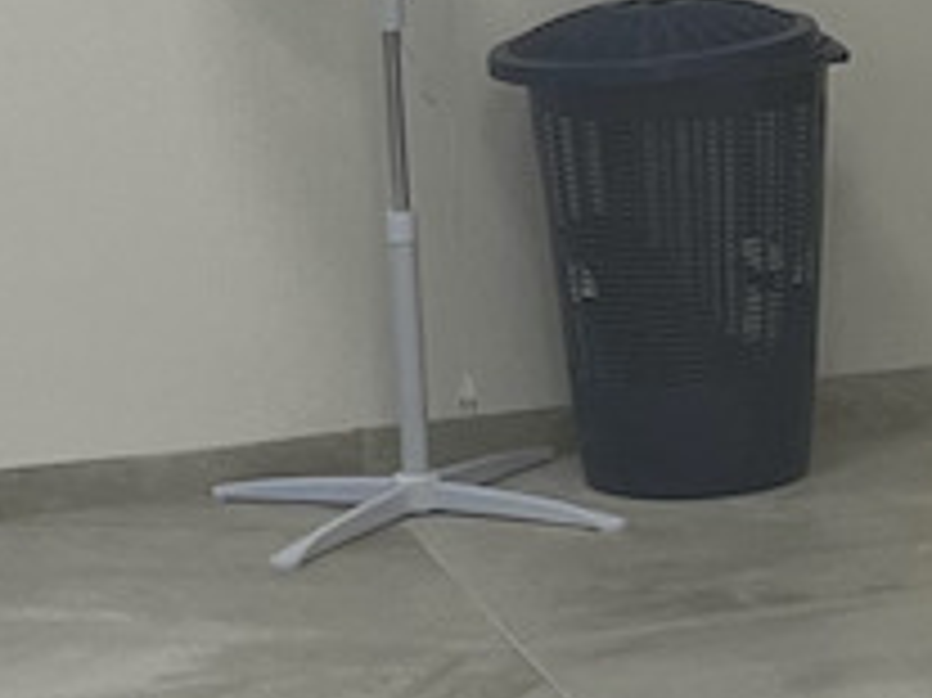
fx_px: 5409
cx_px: 1099
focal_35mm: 201
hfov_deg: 9.7
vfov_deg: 7.3
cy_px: -63
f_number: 1.6
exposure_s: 1/100
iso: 50
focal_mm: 5.1
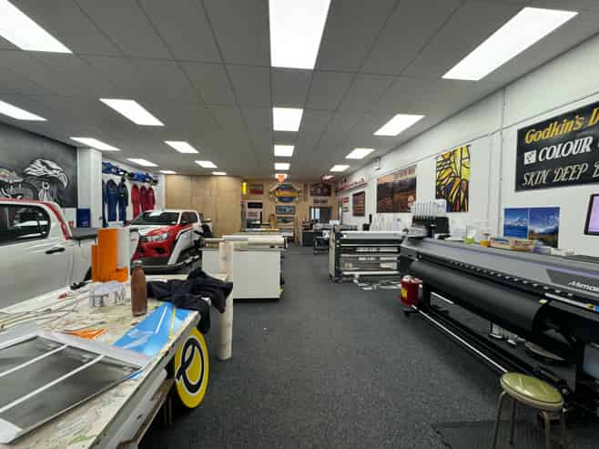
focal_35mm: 14
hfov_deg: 102.1
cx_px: 300
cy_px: 224
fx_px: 242
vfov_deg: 85.6
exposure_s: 1/100
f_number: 2.2
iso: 125
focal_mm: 2.22
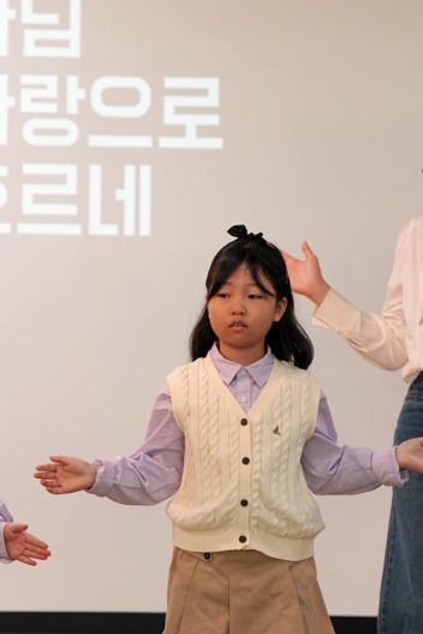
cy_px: 306
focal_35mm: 271
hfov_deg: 5.1
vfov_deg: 7.6
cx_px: 118
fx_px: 4776
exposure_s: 1/200
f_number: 4
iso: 640
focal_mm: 160
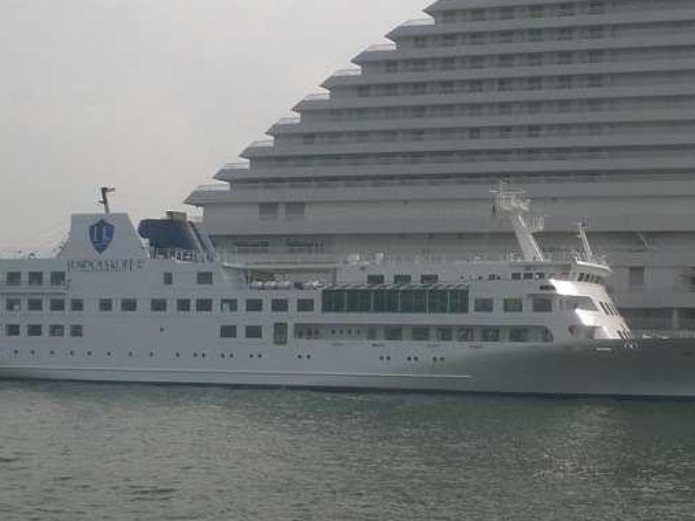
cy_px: 358
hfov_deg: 25.9
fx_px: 1505
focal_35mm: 75
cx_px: 462
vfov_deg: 19.6
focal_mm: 6.3
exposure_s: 1/500
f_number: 4.4
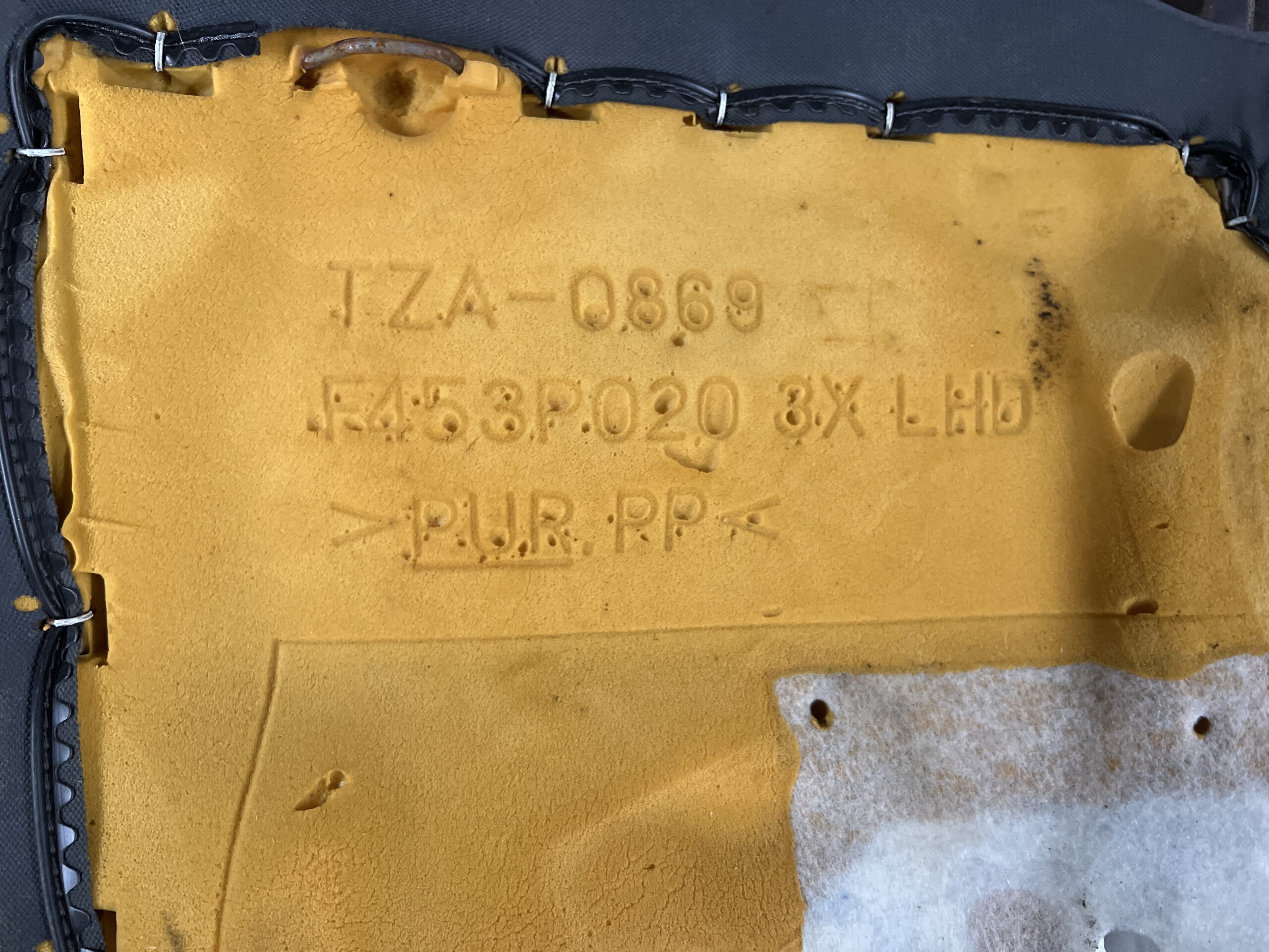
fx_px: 953
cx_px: 634
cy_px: 476
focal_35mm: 26
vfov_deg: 53.1
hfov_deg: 67.3
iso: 400
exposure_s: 1/60
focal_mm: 5.7
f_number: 1.5
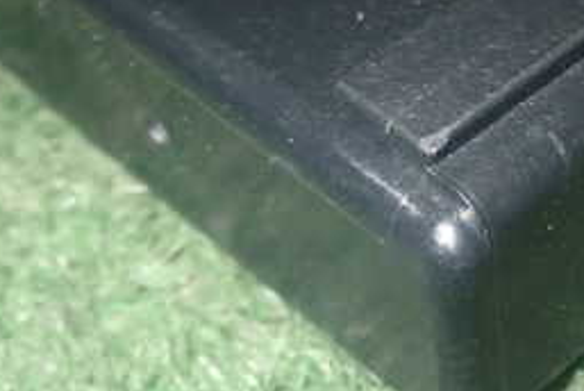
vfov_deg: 11.9
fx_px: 1851
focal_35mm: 114
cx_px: 466
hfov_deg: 17.8
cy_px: -5
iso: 640
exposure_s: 1/50
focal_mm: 8.4
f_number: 9
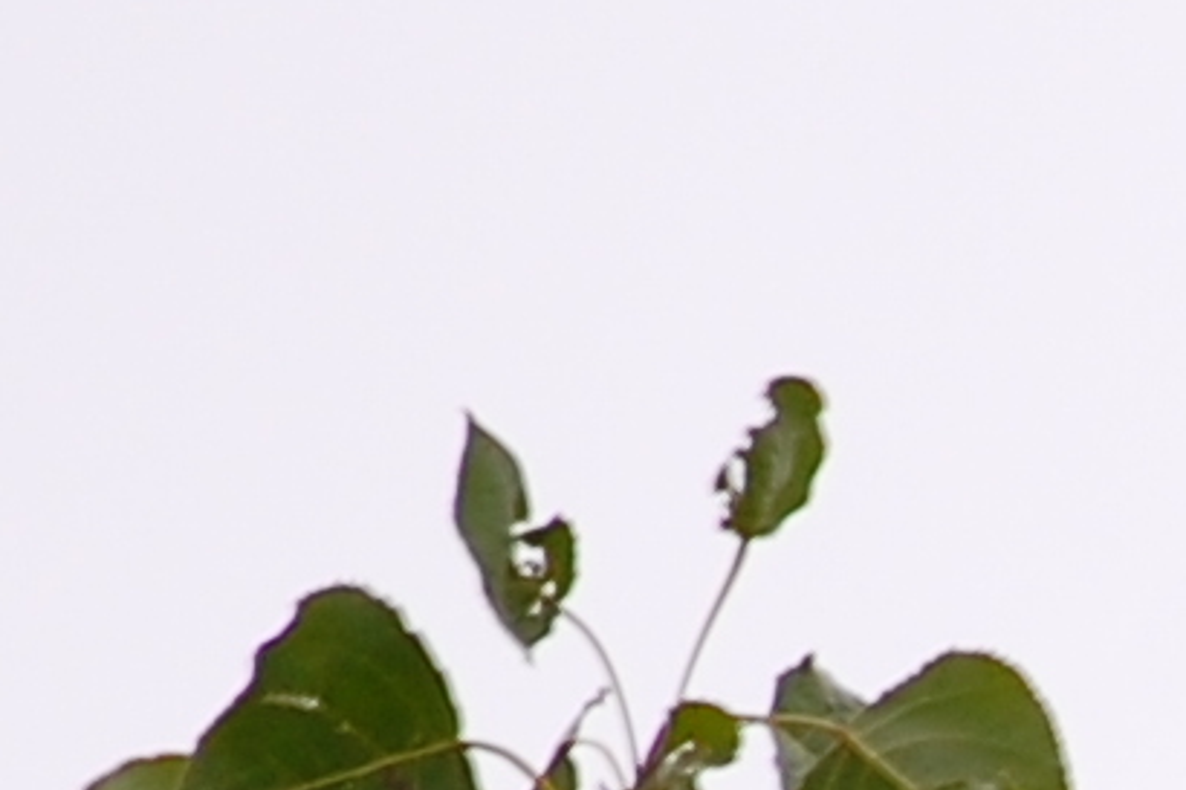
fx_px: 217302
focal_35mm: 6599
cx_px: 2444
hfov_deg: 0.3
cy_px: 1936
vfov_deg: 0.2
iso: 200
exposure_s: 1/20
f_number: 6.3
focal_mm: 600
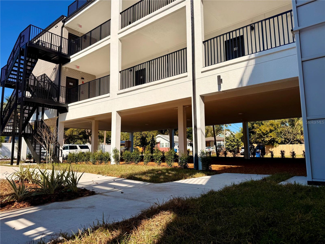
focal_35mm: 24
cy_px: 122
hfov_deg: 71.6
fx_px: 225
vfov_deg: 56.8
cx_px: 162
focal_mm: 6.76
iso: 80
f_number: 1.78
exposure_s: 1/6173
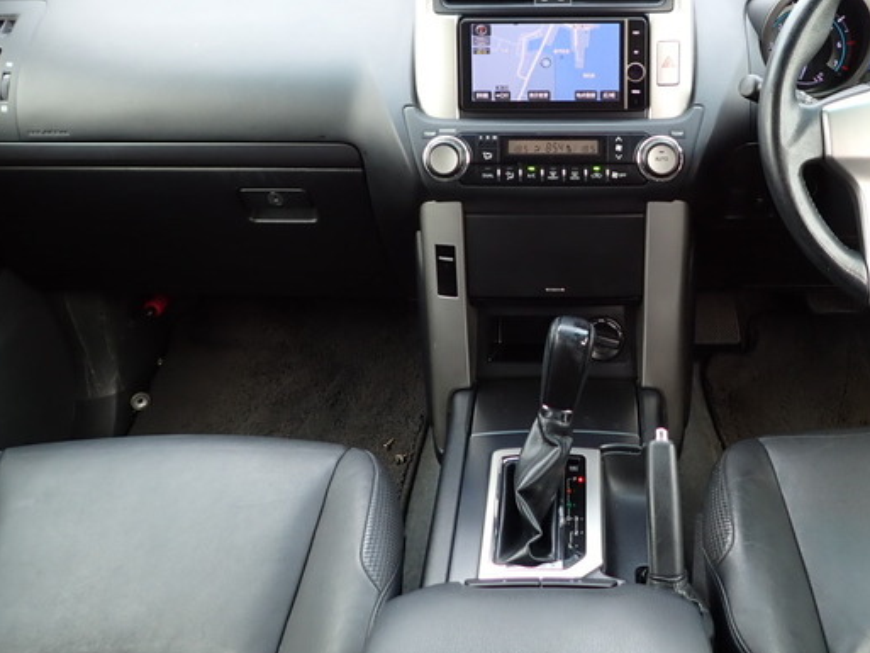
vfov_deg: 36.2
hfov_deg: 47.3
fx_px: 980
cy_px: 183
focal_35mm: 39
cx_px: 561
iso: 100
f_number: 2
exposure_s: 1/80
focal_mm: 4.5
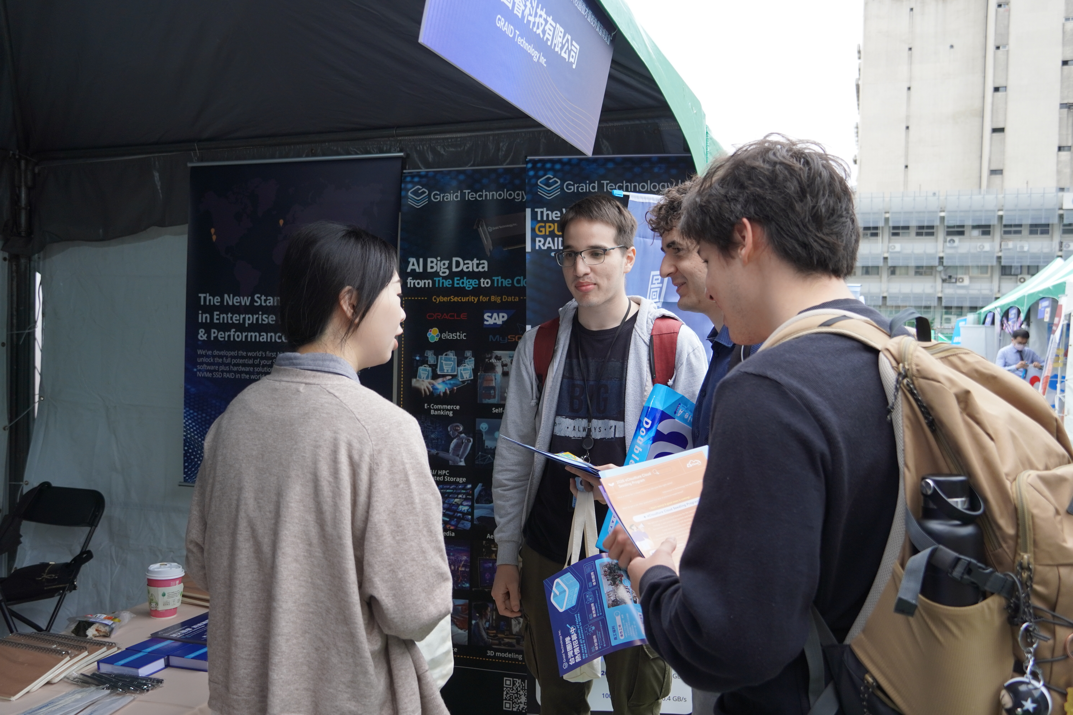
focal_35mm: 32
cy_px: 358
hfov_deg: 59.5
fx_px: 939
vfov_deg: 41.7
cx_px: 536
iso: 320
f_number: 4
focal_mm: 21
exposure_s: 1/160
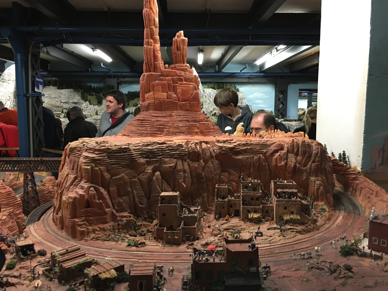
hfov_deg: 61.7
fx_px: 325
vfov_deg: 48.2
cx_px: 194
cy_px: 146
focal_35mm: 29
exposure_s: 1/17
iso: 100
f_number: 2.2
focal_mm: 4.15
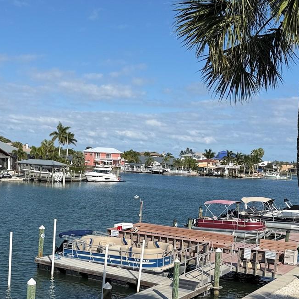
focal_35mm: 52
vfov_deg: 32.4
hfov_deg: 32.7
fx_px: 508
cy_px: 205
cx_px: 118
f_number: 1.78
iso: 80
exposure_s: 1/6711
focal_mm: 6.76
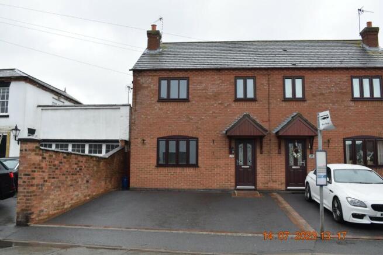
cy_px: 128
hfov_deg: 59.5
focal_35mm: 32
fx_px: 335
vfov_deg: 41.7
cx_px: 192
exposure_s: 1/200
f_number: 7.1
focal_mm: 21
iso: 400
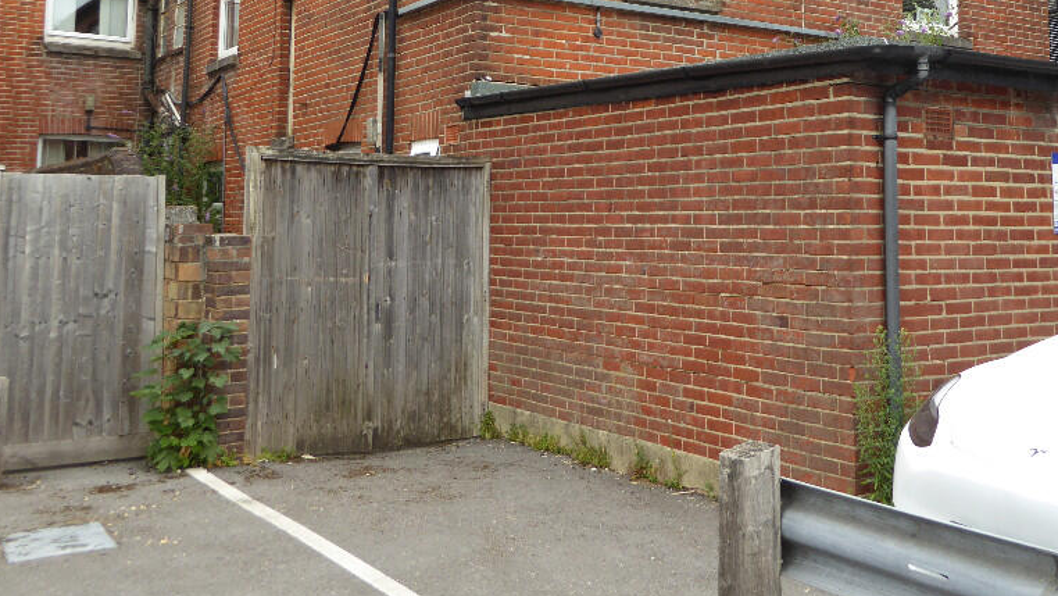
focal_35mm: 41
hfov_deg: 49.2
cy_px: 101
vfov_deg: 28.3
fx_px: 1150
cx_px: 605
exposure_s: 1/320
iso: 100
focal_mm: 5
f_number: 3.5
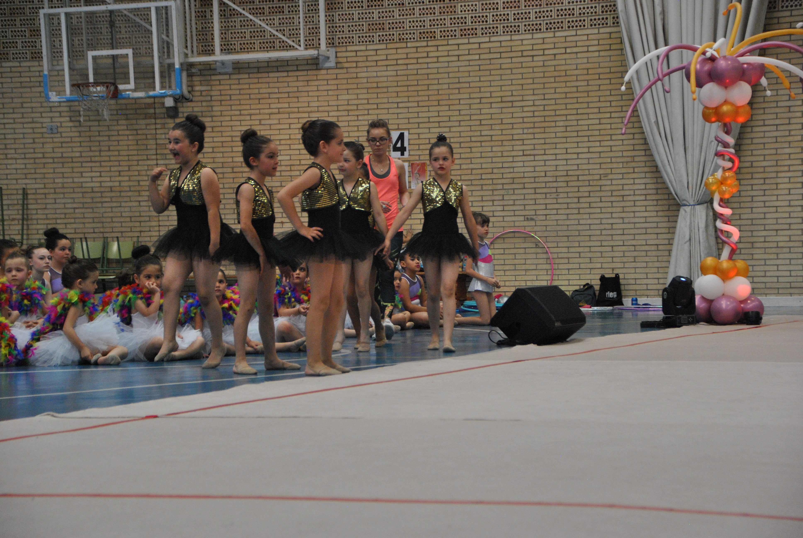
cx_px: 402
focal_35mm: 93
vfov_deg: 14.7
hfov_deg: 21.9
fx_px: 2077
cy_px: 269
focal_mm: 62
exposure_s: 1/250
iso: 800
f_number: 5
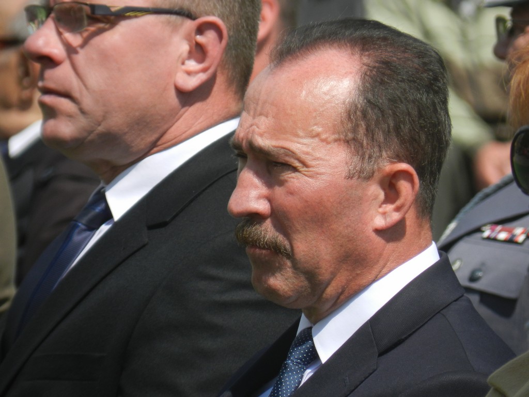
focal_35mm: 810
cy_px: 198
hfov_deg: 2.4
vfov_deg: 1.8
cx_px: 264
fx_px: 12378
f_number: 5.7
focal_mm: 144
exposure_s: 1/800
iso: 160
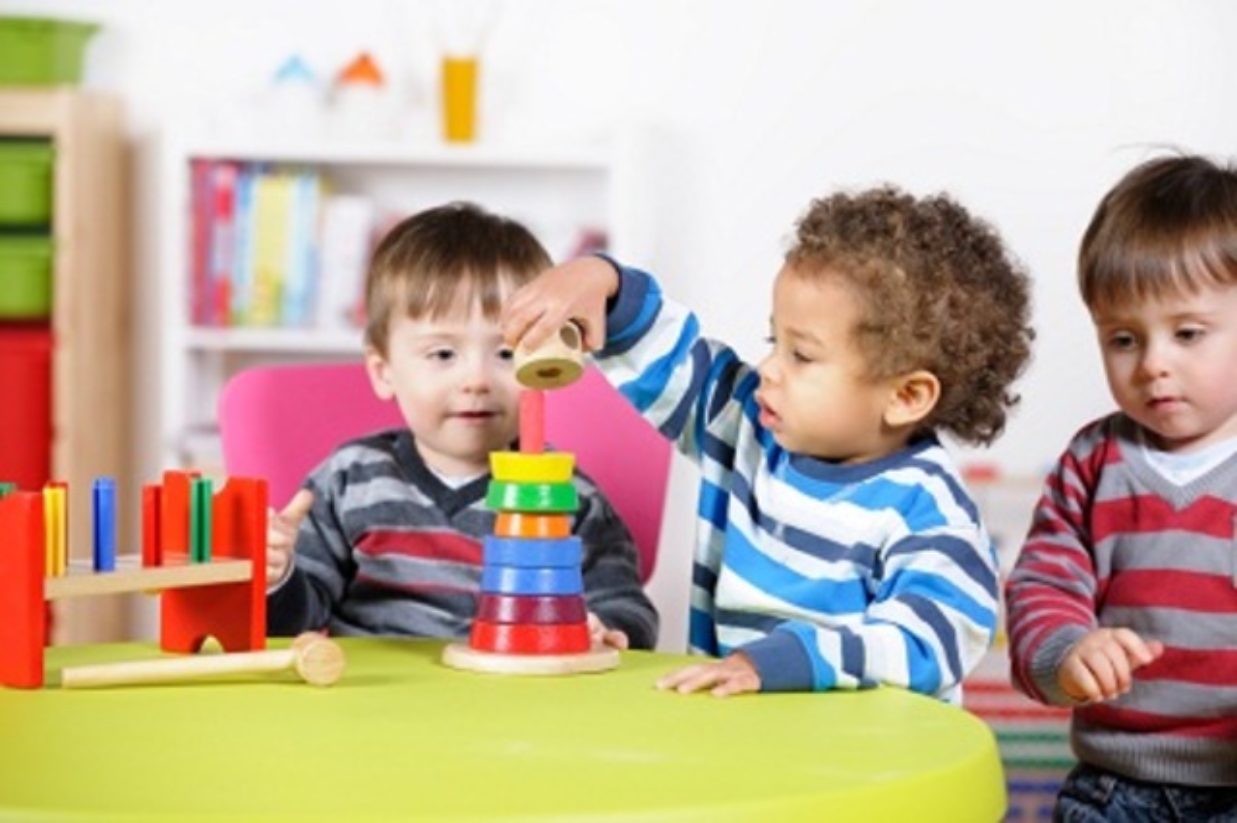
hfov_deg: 15.8
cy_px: 412
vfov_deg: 10.5
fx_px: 4464
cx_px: 618
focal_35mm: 130
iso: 100
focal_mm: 130
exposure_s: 1/160
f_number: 4
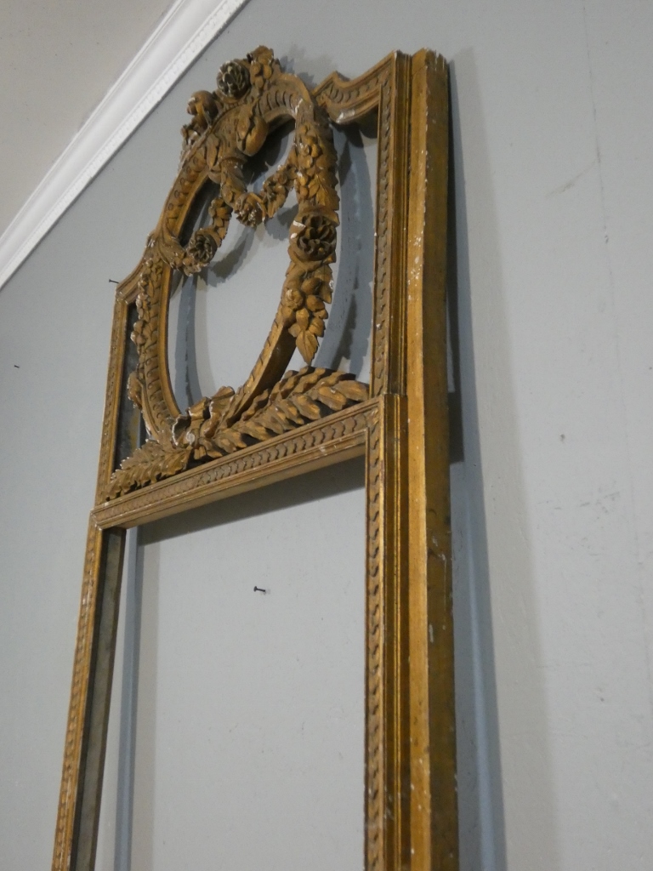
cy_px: 436
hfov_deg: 44.2
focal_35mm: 32
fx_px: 805
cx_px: 326
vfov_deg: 56.8
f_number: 3.4
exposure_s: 1/125
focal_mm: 5.8
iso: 800
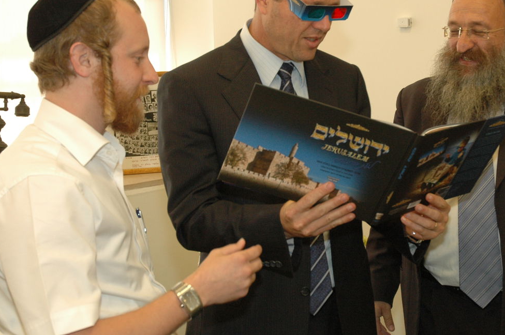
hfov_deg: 30.1
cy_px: 145
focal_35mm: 67
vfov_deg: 20.3
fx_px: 935
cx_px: 315
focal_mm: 31
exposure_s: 1/100
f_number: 5.6
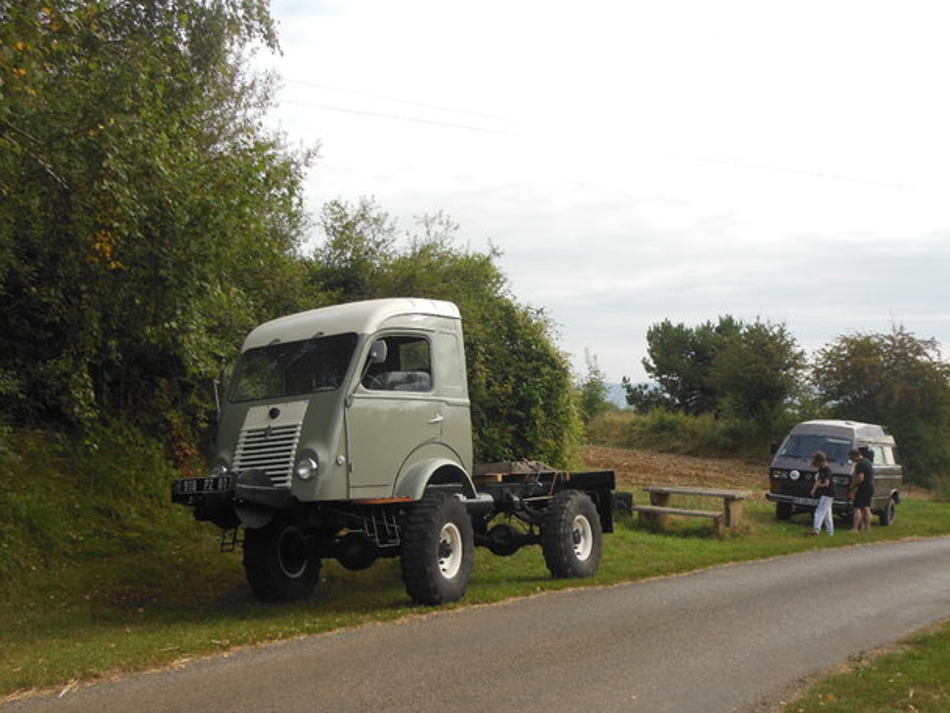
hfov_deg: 48.9
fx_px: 1043
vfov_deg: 37.7
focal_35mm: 38
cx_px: 517
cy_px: 401
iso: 125
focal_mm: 6
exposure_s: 1/640
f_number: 3.5
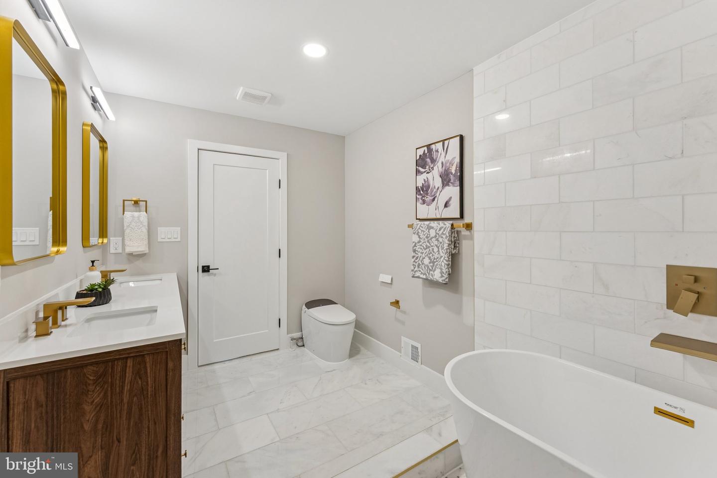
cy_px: 239
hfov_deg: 104.2
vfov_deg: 81.2
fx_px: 279
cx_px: 358
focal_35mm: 14
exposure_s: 1/5
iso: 250
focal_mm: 14
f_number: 9
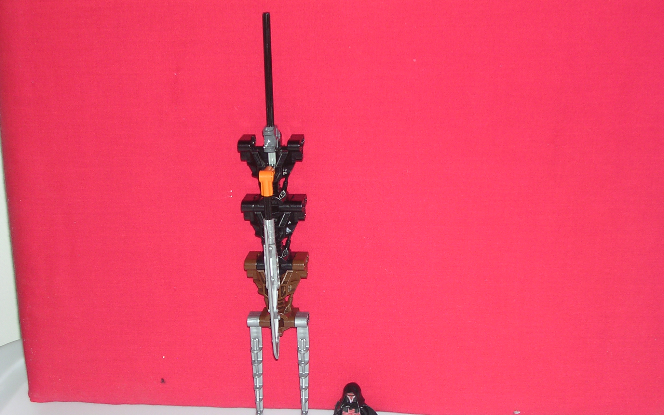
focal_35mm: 67
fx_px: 1213
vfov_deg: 19.4
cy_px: 240
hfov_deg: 30.6
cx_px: 332
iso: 100
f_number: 3.5
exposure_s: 1/60.1
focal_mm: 9.6
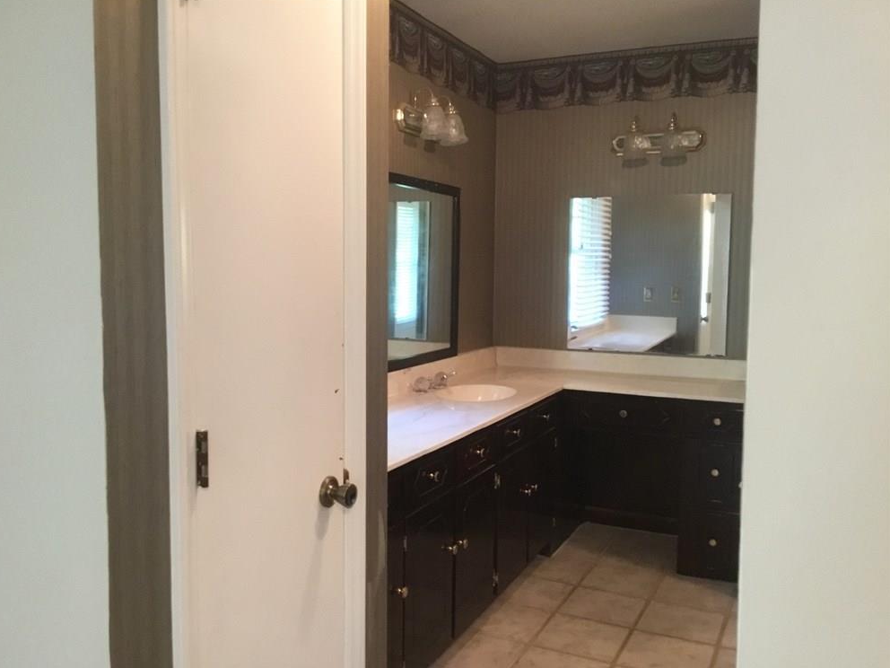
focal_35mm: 32
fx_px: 823
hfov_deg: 56.8
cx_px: 434
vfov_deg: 44.2
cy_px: 338
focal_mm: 3.3
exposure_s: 1/20
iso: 200
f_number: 2.4
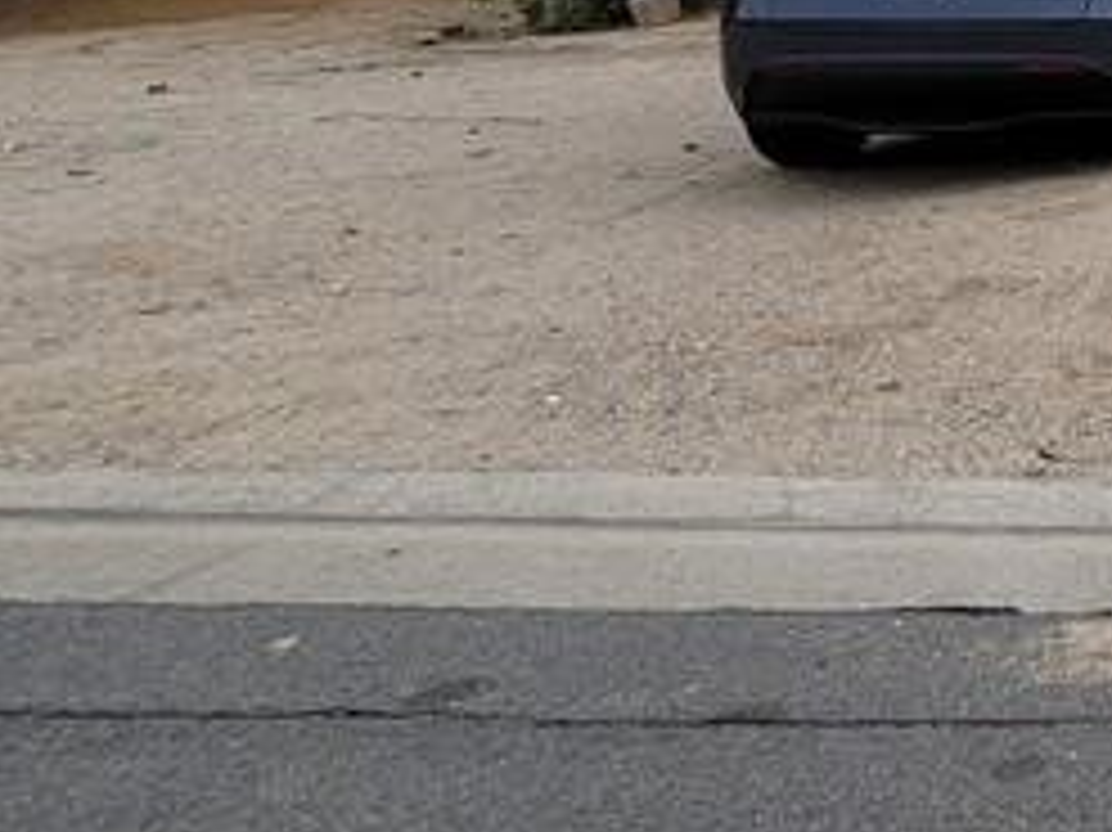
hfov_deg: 23.1
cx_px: 1904
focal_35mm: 54
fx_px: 1734
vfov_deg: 24.7
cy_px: -135
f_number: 2.2
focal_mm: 2.2
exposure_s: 1/1429
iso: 64
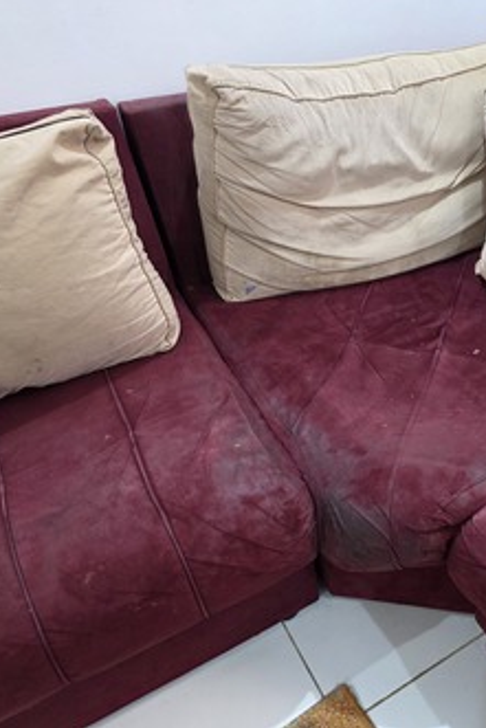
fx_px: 668
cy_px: 353
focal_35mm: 33
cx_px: 450
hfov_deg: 37.1
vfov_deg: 57.2
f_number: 1.7
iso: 250
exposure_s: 1/100
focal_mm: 6.3
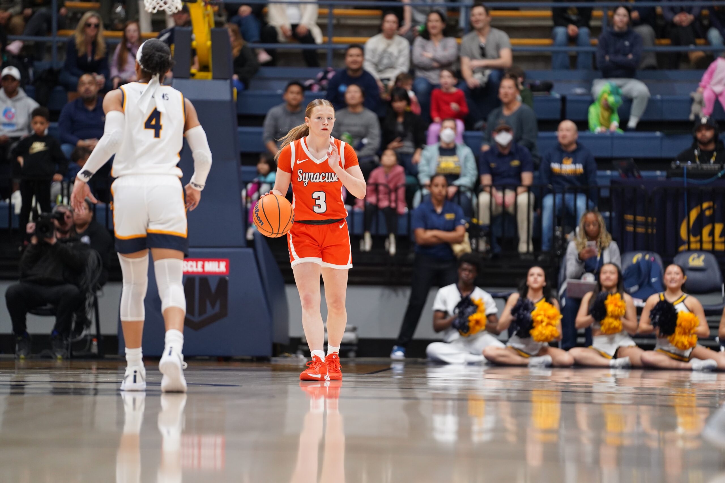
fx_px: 3906
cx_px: 362
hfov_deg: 10.6
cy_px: 242
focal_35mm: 194
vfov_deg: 7.1
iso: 2000
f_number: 2.8
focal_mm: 194
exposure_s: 1/1000
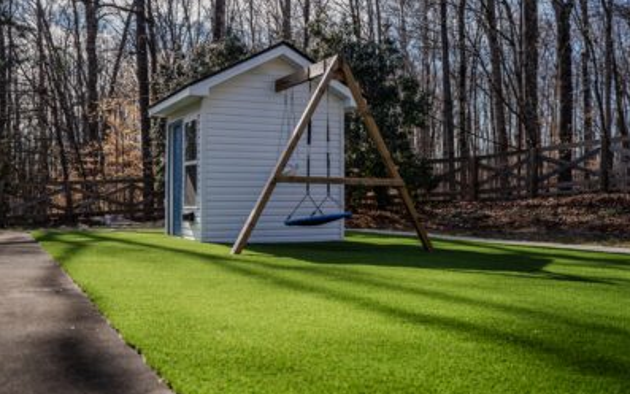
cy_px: 211
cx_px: 314
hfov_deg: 49.6
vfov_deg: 32.2
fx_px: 682
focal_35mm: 40
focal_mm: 38.7
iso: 320
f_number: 2.8
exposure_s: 1/640
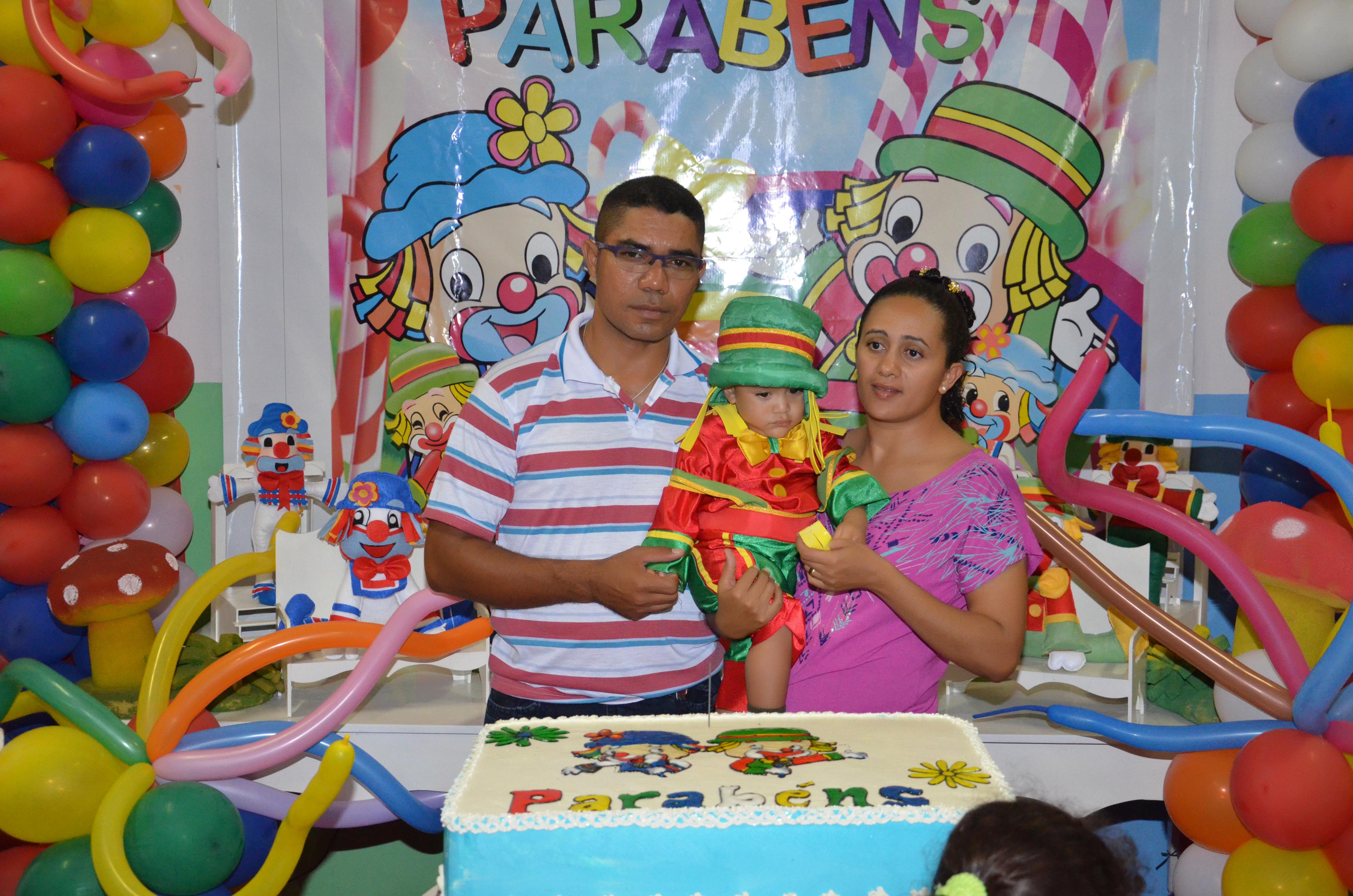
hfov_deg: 43.7
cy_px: 448
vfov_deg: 29.7
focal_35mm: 45
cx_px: 676
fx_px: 1688
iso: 3200
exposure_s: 1/60
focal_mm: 30
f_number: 4.2
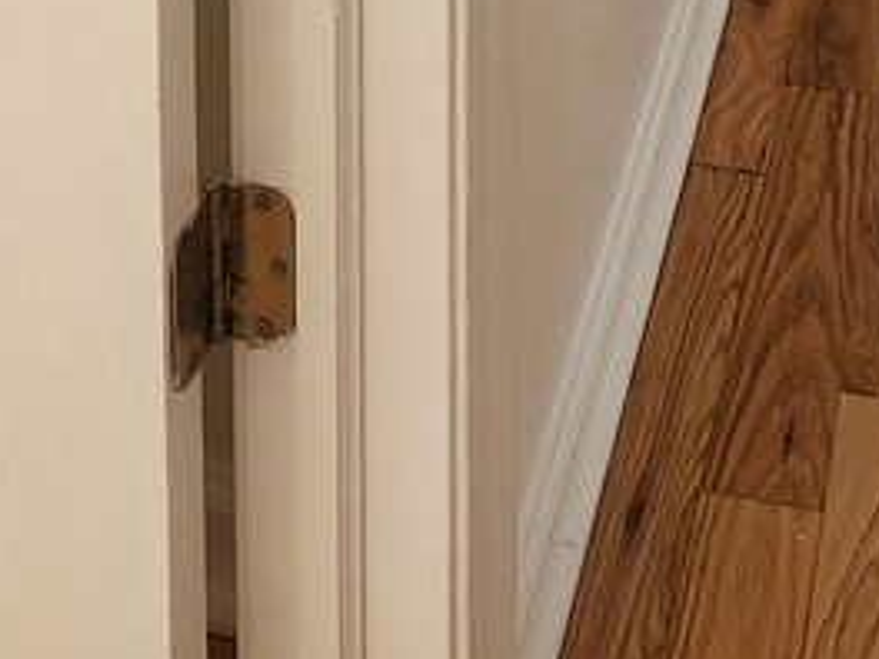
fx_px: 1803
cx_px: 659
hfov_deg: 27.0
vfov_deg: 13.3
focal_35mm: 71
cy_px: -1045
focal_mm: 2.2
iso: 80
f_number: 2.2
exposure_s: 1/60
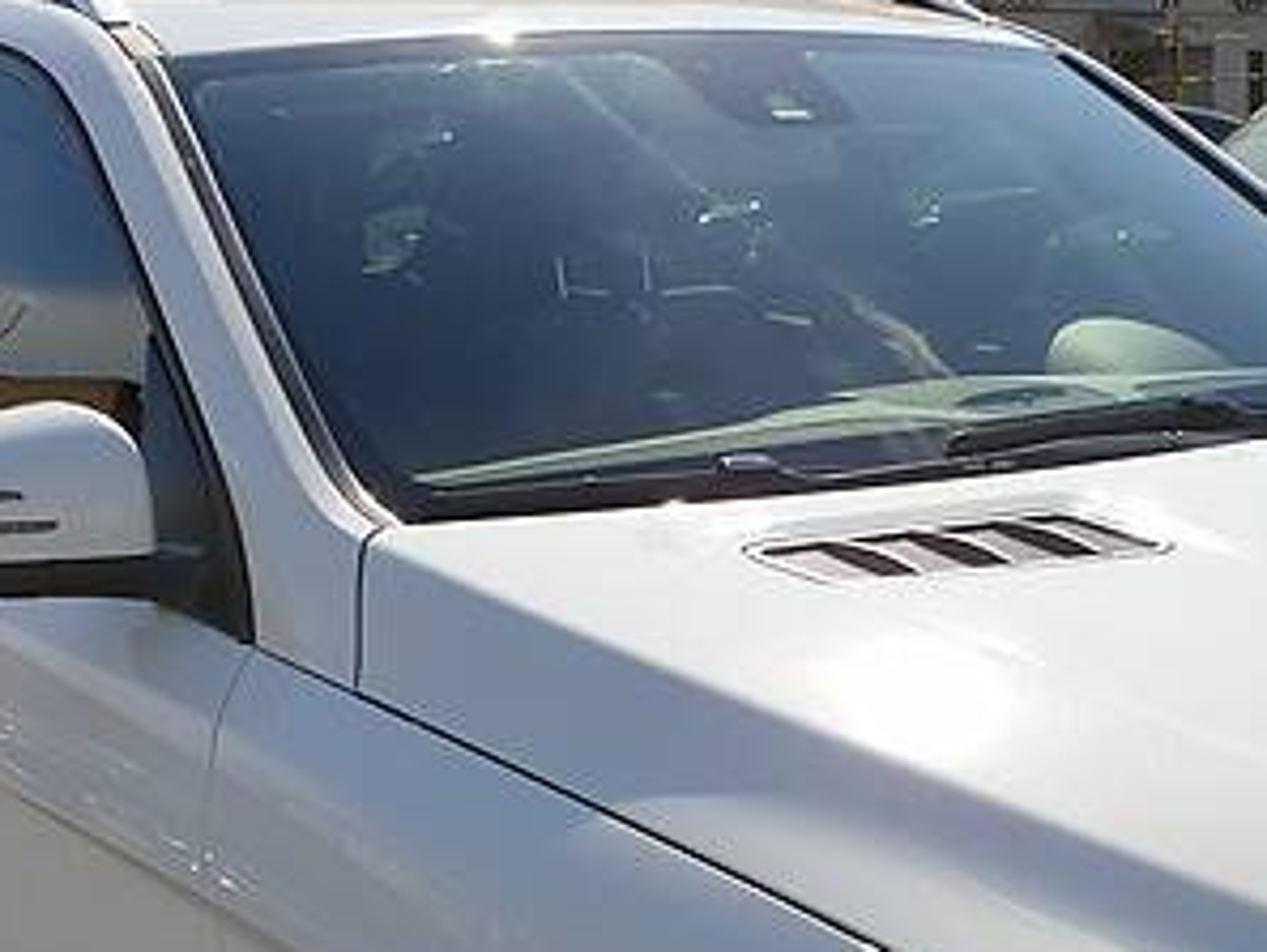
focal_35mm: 70
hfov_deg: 27.1
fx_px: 2563
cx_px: 1045
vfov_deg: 20.4
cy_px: 922
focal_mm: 4.3
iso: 50
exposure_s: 1/2494
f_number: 2.4
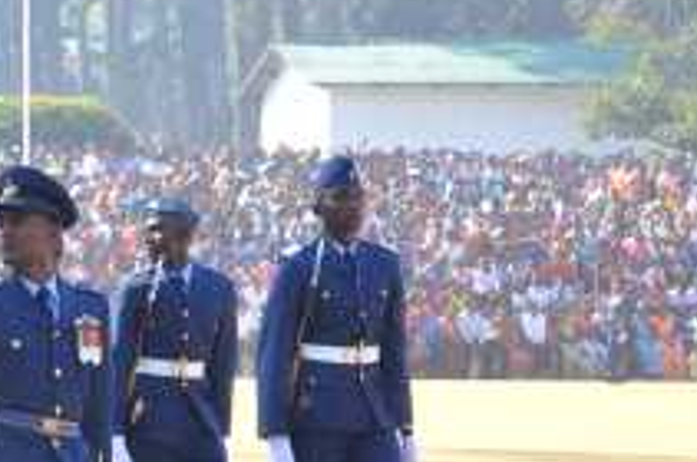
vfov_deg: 6.2
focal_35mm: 222
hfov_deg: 9.1
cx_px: -248
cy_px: 393
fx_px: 4292
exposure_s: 1/125
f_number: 8
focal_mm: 52
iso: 200
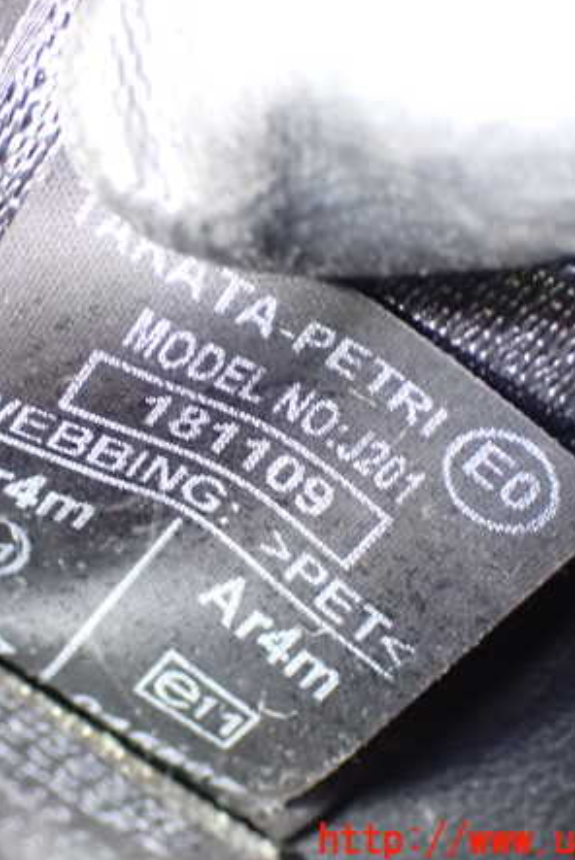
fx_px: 1818
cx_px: 175
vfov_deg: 26.6
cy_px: 429
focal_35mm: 76
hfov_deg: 17.9
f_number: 3.3
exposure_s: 1/8
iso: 1600
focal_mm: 9.65
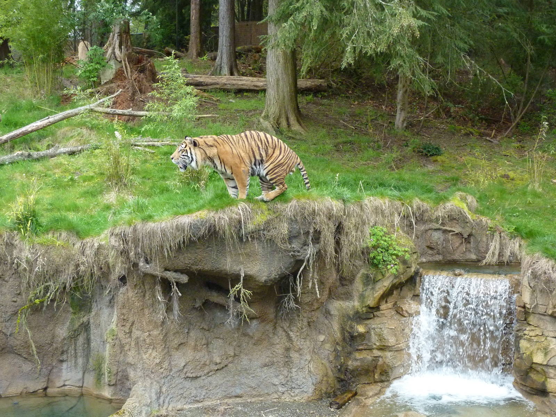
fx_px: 771
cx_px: 278
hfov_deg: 39.7
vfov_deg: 30.3
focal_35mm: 48
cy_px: 208
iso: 400
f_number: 3.8
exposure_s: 1/250
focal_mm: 7.9
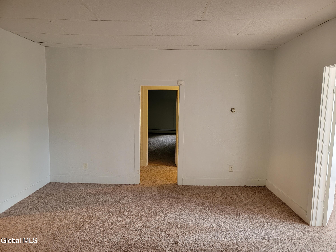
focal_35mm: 24
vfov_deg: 56.8
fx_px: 233
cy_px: 126
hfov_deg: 71.6
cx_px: 168
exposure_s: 1/60
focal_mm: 6.7
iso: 200
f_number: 1.8
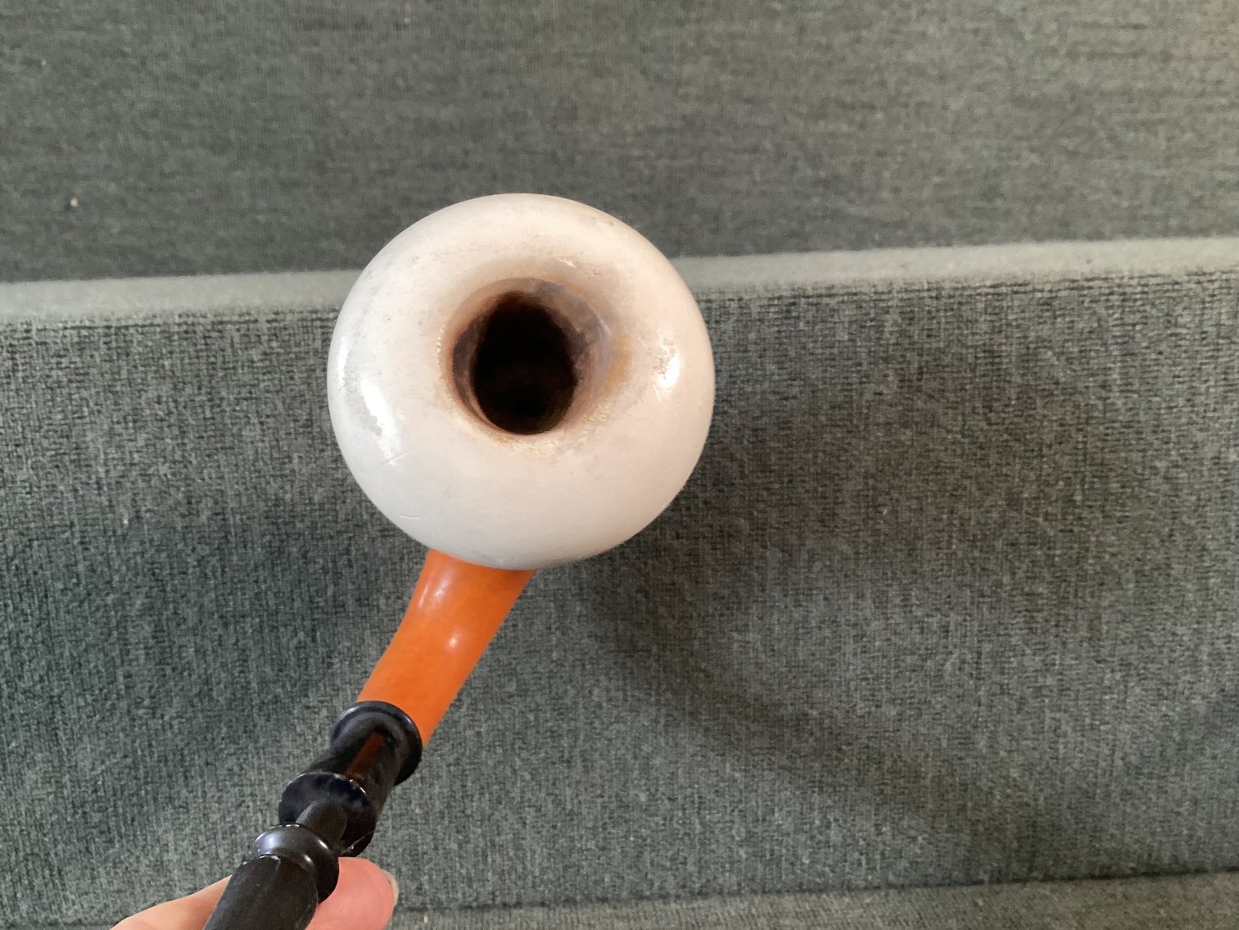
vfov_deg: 45.4
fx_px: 1110
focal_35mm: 31
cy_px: 465
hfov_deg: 58.3
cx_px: 620
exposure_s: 1/60
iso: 125
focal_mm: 3.3
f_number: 2.4
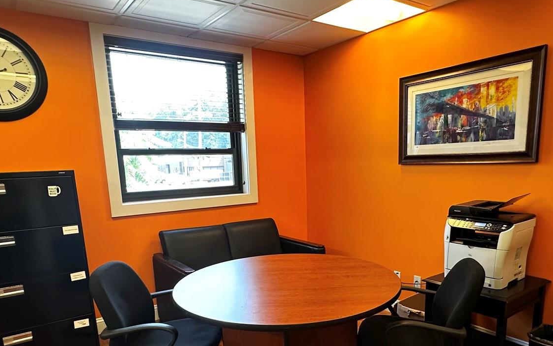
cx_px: 303
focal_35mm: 27
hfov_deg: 68.2
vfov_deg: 45.0
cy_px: 244
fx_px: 407
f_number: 2.2
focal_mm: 2.22
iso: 250
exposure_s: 1/60
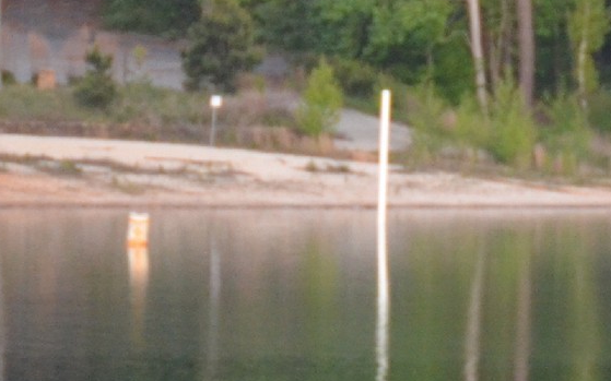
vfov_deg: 2.3
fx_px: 9322
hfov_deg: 3.7
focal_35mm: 560
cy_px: 764
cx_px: 621
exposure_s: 1/100
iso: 1600
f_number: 5
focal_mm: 82
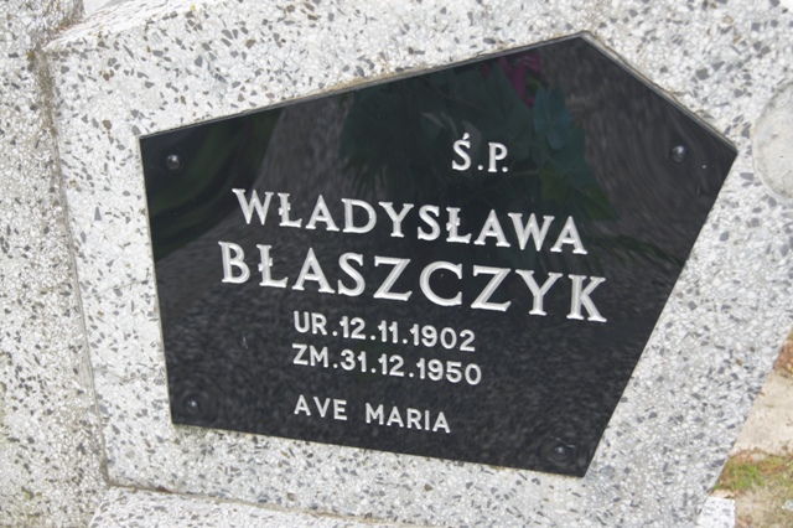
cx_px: 396
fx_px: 1321
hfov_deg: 33.4
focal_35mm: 60
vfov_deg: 22.6
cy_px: 264
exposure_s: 1/80
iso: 200
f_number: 5.6
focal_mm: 40
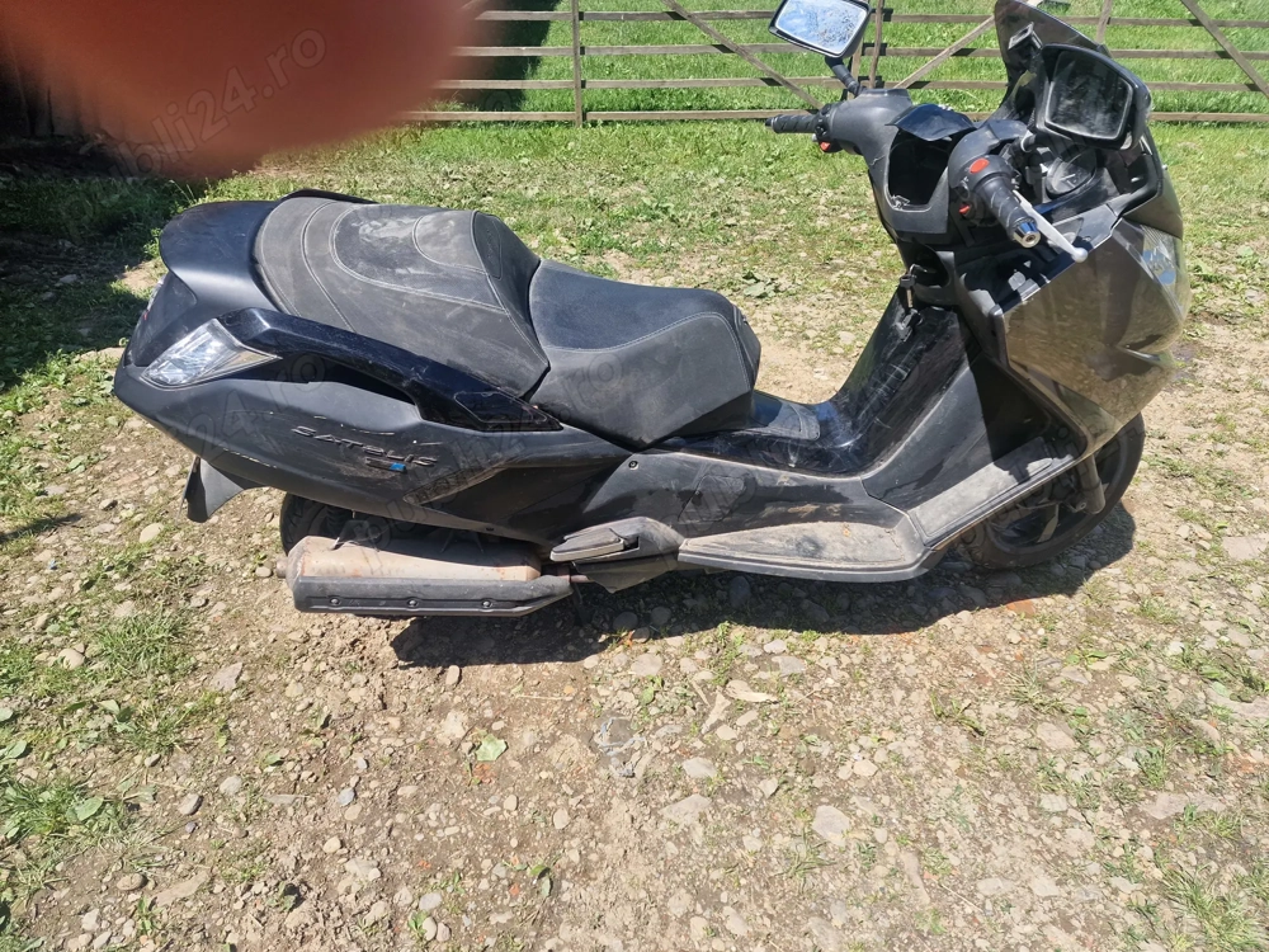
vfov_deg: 58.9
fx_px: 843
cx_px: 634
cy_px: 476
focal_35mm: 23
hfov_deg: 73.9
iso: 50
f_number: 1.8
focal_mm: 6.4
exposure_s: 1/764
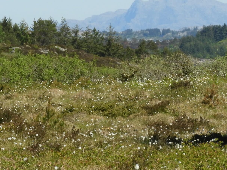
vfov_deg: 3.2
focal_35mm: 463
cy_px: 52
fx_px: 3036
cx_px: 54
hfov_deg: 4.3
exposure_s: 1/640
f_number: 7.6
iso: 200
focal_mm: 39.4
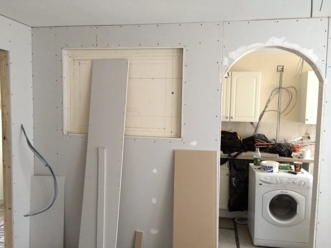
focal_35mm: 30
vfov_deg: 46.8
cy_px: 124
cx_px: 166
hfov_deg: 60.0
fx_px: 287
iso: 320
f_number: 2.2
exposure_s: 1/24
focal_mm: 4.12
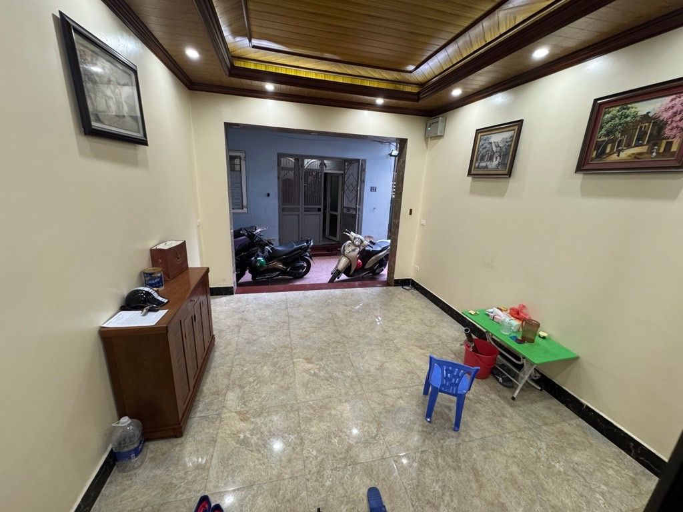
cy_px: 256
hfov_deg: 102.1
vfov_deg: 85.7
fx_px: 276
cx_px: 342
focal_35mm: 14
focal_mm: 2.22
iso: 320
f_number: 2.2
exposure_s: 1/50
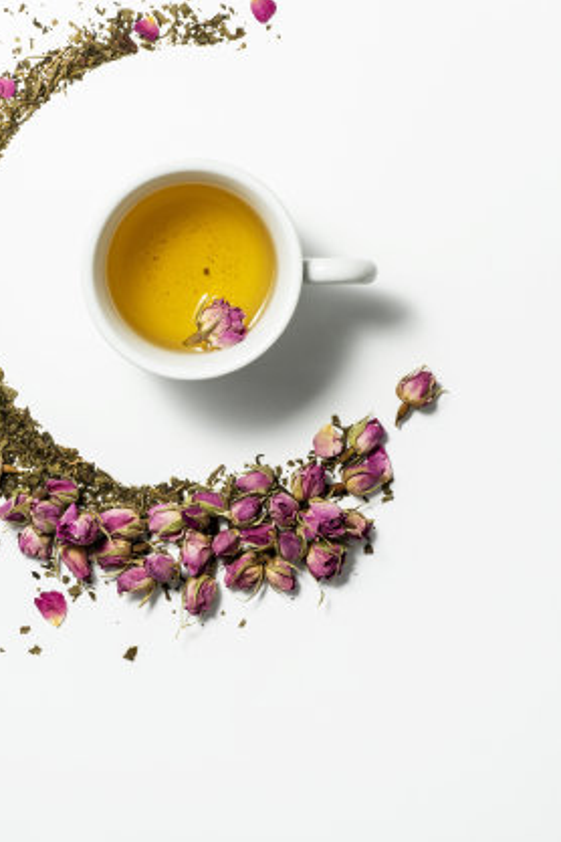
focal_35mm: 132
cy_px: 275
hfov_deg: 10.4
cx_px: 194
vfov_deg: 15.5
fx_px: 3085
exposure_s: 1/100
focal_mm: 90
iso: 100
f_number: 22
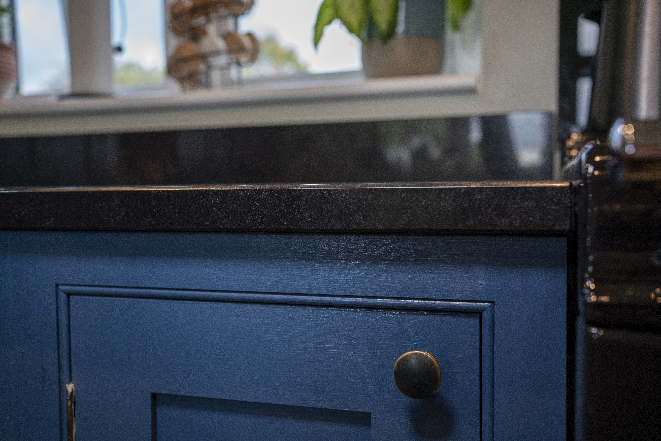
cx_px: 330
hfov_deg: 54.4
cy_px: 220
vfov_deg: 37.9
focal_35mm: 35
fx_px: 643
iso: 800
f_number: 4.5
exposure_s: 1/100
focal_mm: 35
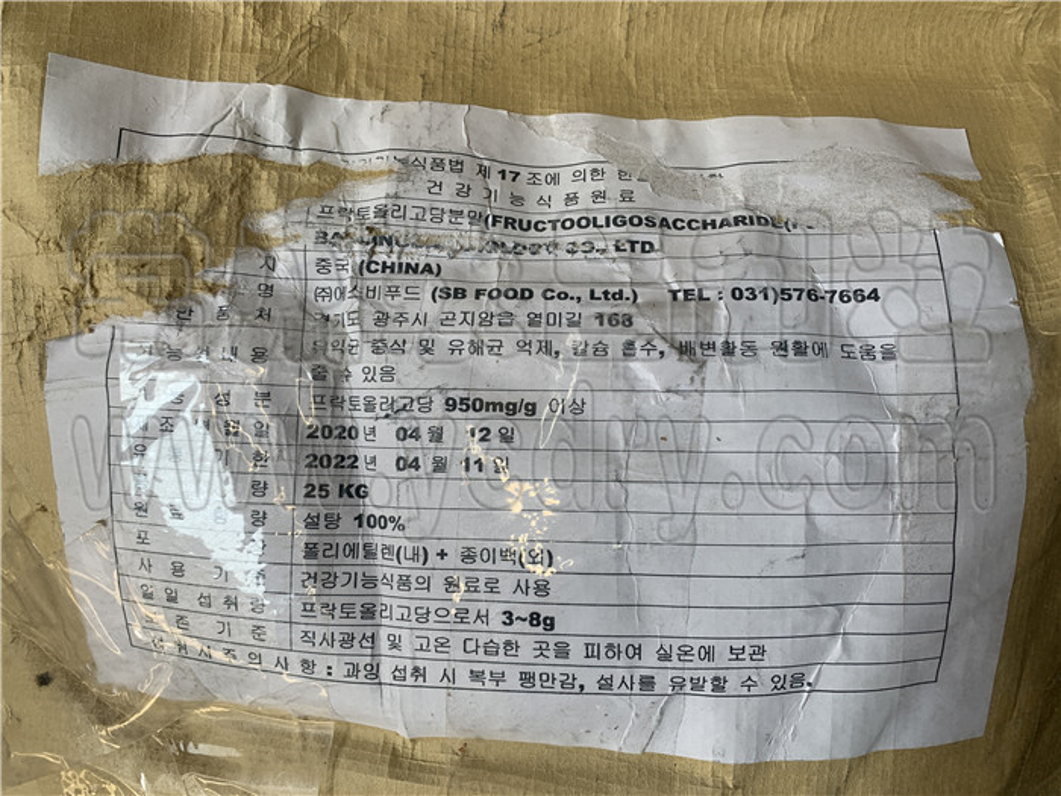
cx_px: 530
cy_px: 398
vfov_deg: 53.1
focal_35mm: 26
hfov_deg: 67.3
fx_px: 797
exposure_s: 1/158
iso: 25
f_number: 1.8
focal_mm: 4.25
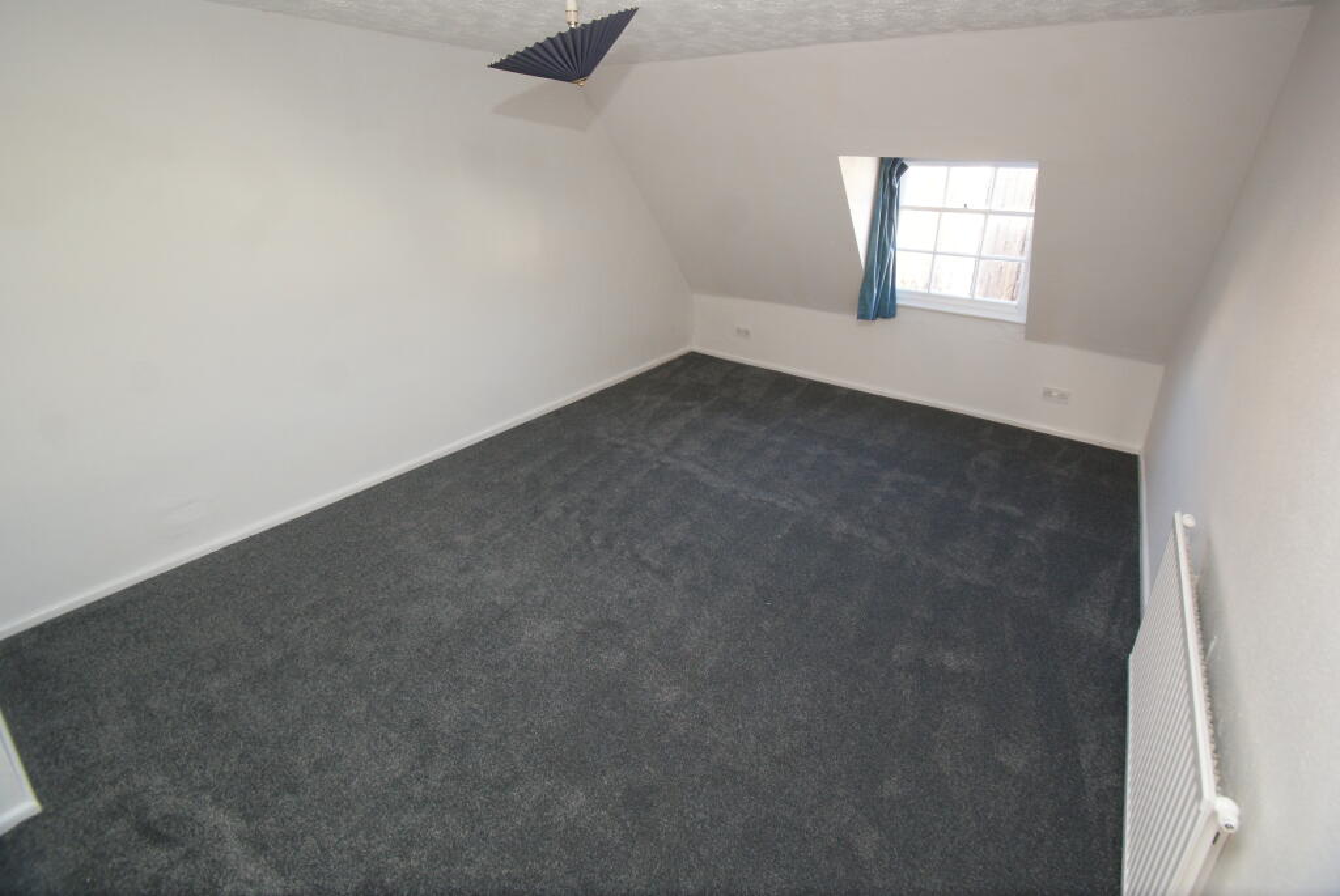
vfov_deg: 77.5
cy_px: 448
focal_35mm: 15
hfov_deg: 100.3
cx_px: 670
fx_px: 559
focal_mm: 10
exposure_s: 1/60
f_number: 5.6
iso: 400
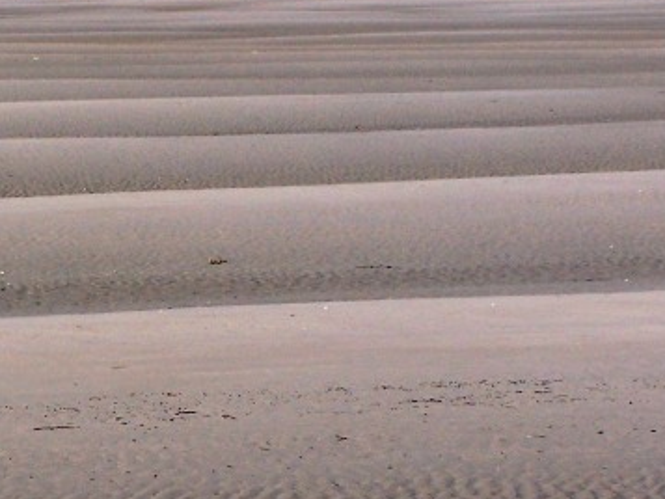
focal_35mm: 262
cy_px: 382
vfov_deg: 5.7
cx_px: -2
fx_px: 5035
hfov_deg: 7.5
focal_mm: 19.4
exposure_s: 1/500
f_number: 4.5
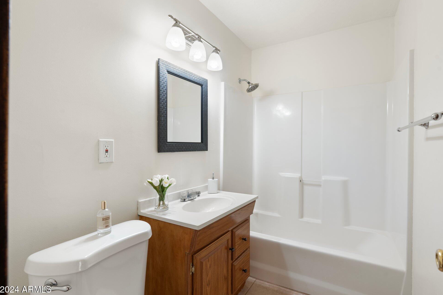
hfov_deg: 93.2
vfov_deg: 70.4
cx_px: 234
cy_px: 147
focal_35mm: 17
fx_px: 209
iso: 1000
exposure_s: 1/10
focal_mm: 16
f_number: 8
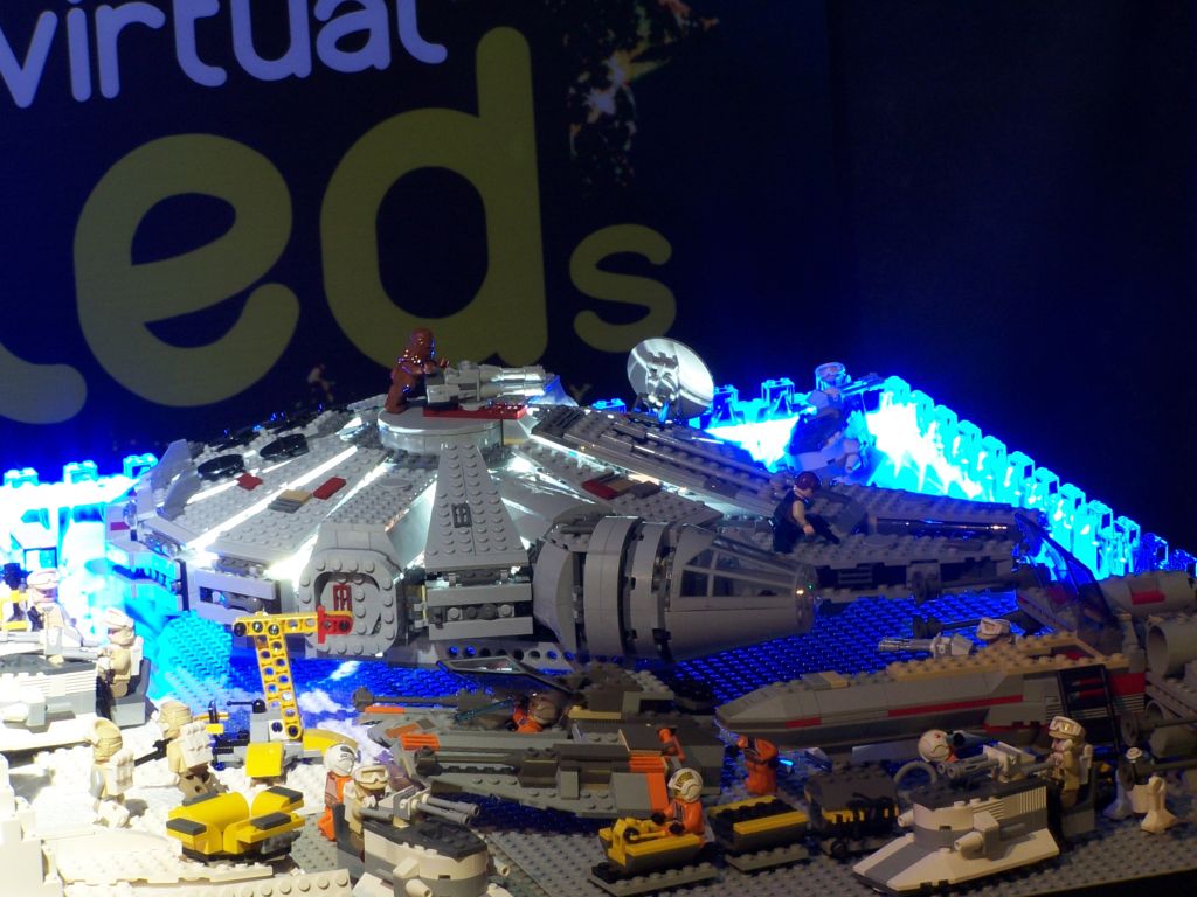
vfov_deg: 10.7
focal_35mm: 139
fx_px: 4807
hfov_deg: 14.2
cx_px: 598
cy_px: 448
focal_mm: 23.1
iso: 80
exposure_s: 2
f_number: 8
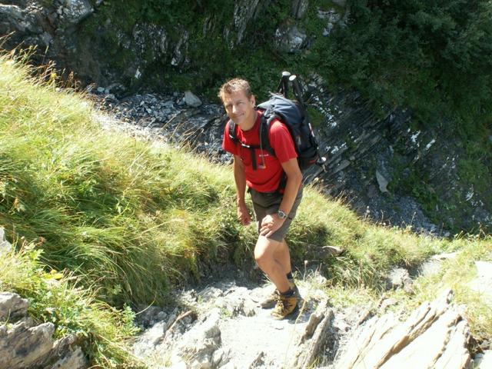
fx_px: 881
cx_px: 246
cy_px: 184
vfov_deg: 23.7
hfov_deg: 31.2
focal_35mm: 62
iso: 50
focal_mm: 10.39
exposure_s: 1/30
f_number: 7.1
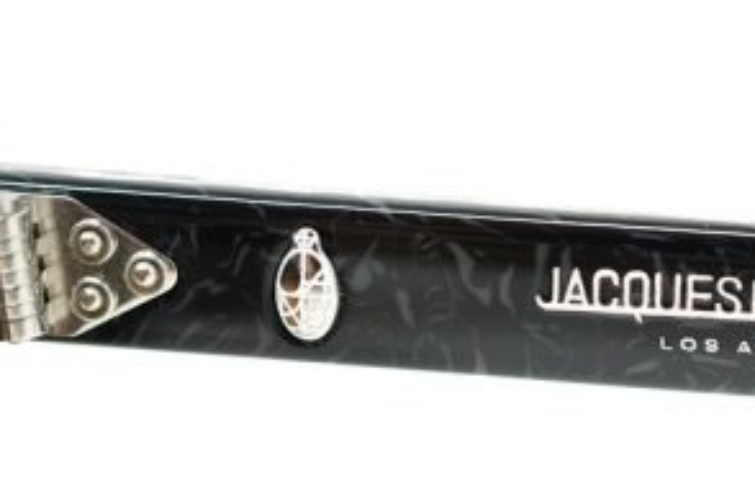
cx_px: 750
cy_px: 301
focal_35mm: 109
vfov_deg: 12.5
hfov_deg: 18.3
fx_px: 2282
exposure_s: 1/50
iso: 320
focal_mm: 50
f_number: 2.8
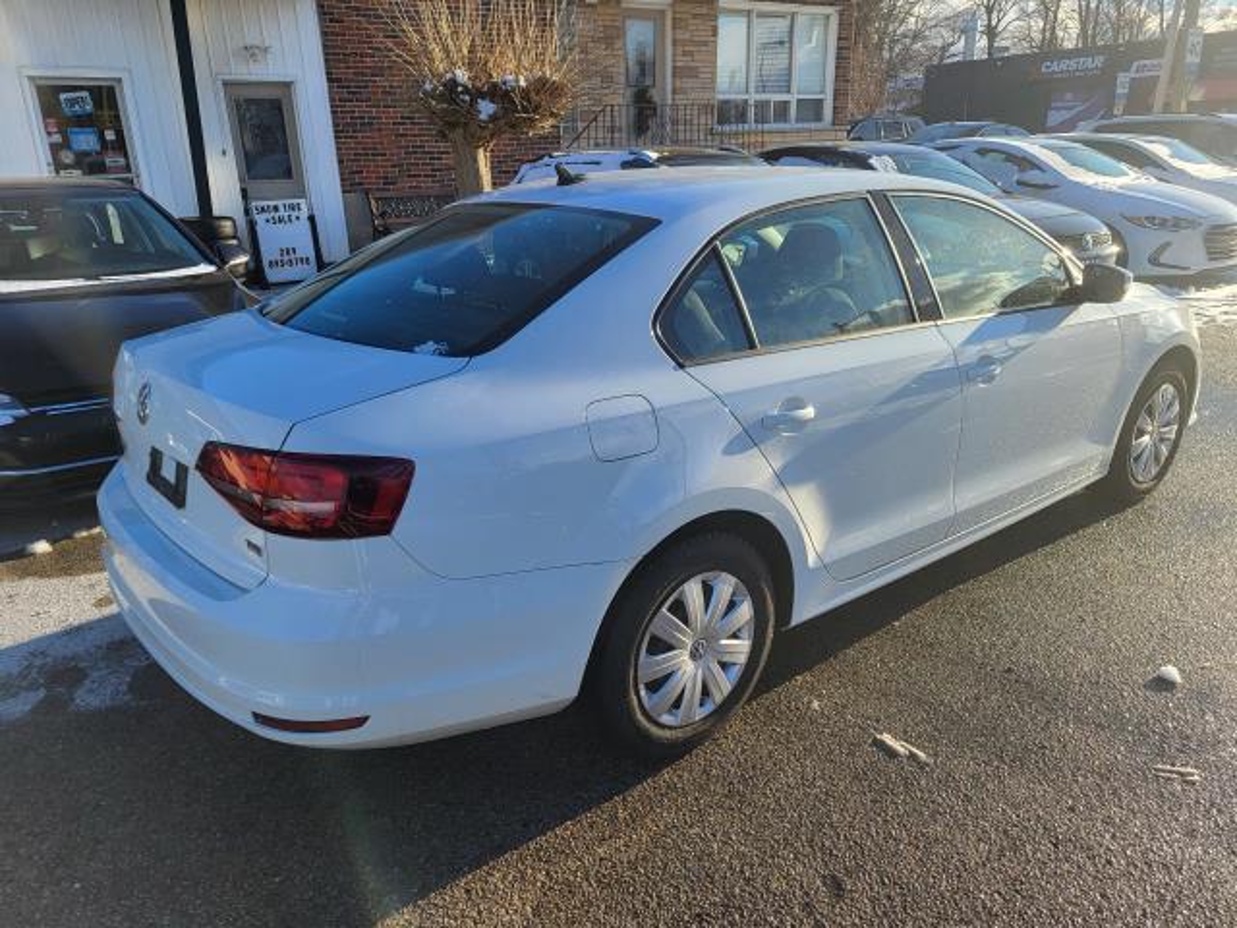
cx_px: 618
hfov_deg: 67.3
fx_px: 929
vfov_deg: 53.1
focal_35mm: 26
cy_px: 464
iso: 40
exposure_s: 1/1073
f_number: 1.8
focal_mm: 5.4
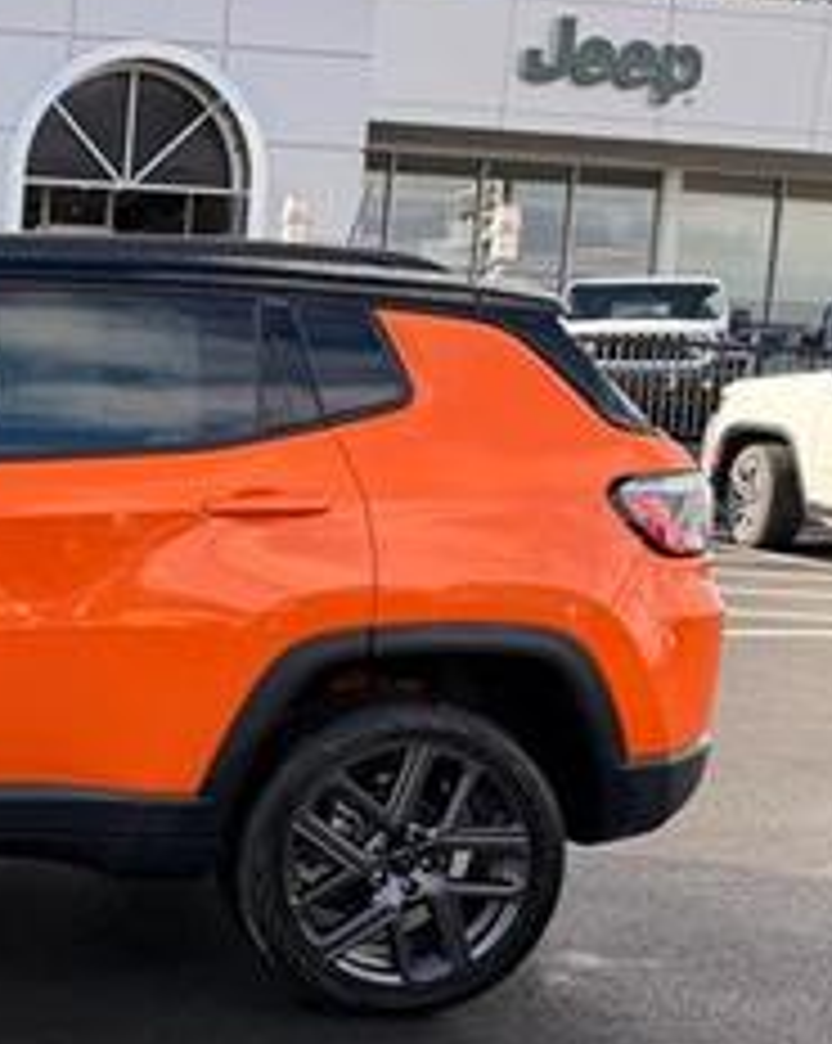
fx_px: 1573
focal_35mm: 51
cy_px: 572
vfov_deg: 36.7
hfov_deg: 25.7
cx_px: -234
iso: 80
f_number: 1.78
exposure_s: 1/1005
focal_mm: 6.76
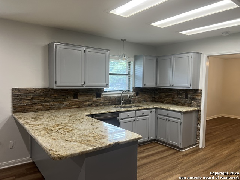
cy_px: 90
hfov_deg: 67.3
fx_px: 180
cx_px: 120
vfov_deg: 53.1
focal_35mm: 26
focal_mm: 5.7
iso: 125
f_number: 1.5
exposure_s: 1/120
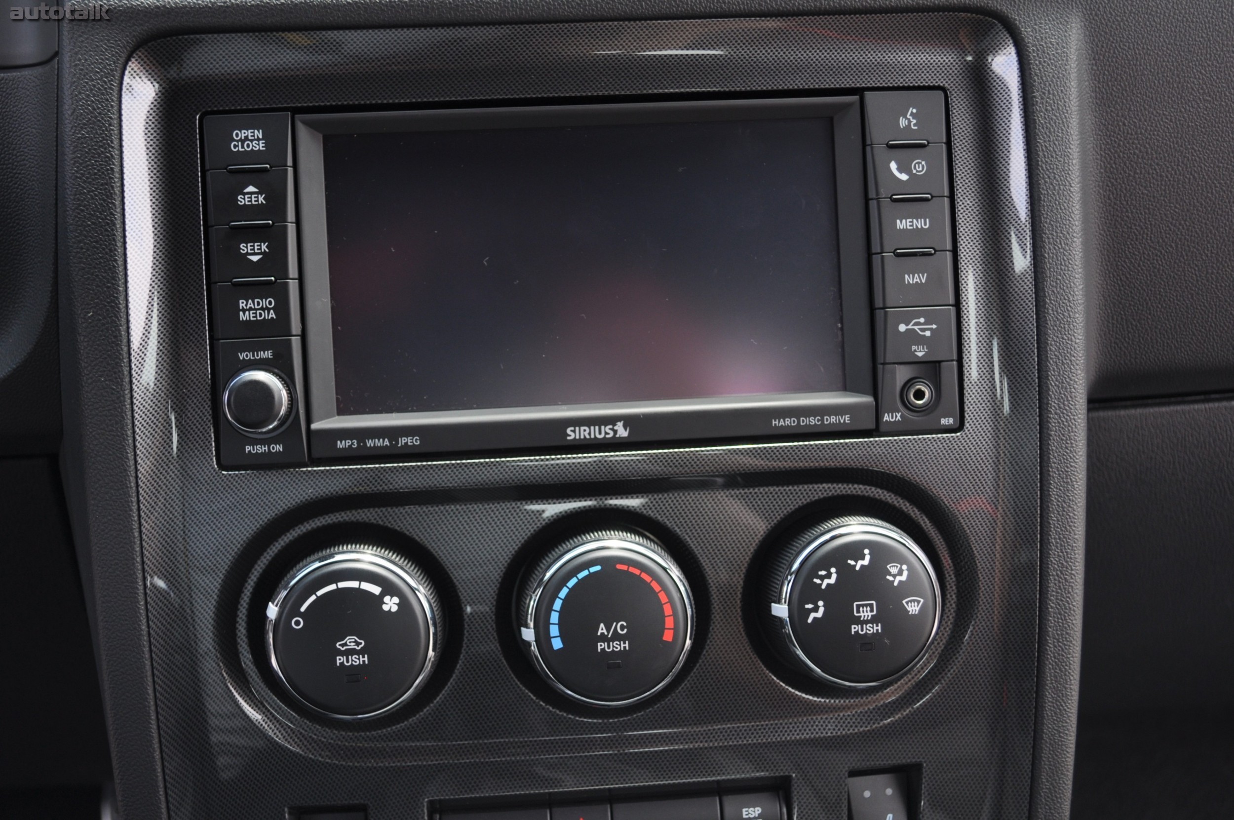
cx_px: 617
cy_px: 410
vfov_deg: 29.8
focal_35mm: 45
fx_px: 1541
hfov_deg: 43.6
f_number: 4.5
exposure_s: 1/125
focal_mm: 30
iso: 220
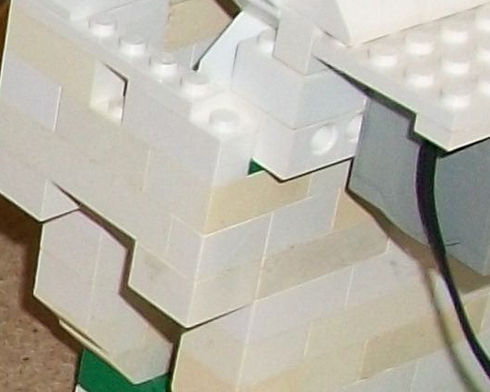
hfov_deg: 7.8
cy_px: 567
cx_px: -971
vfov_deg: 7.1
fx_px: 3119
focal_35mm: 215
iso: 80
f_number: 2.9
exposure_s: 1/30
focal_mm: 5.7
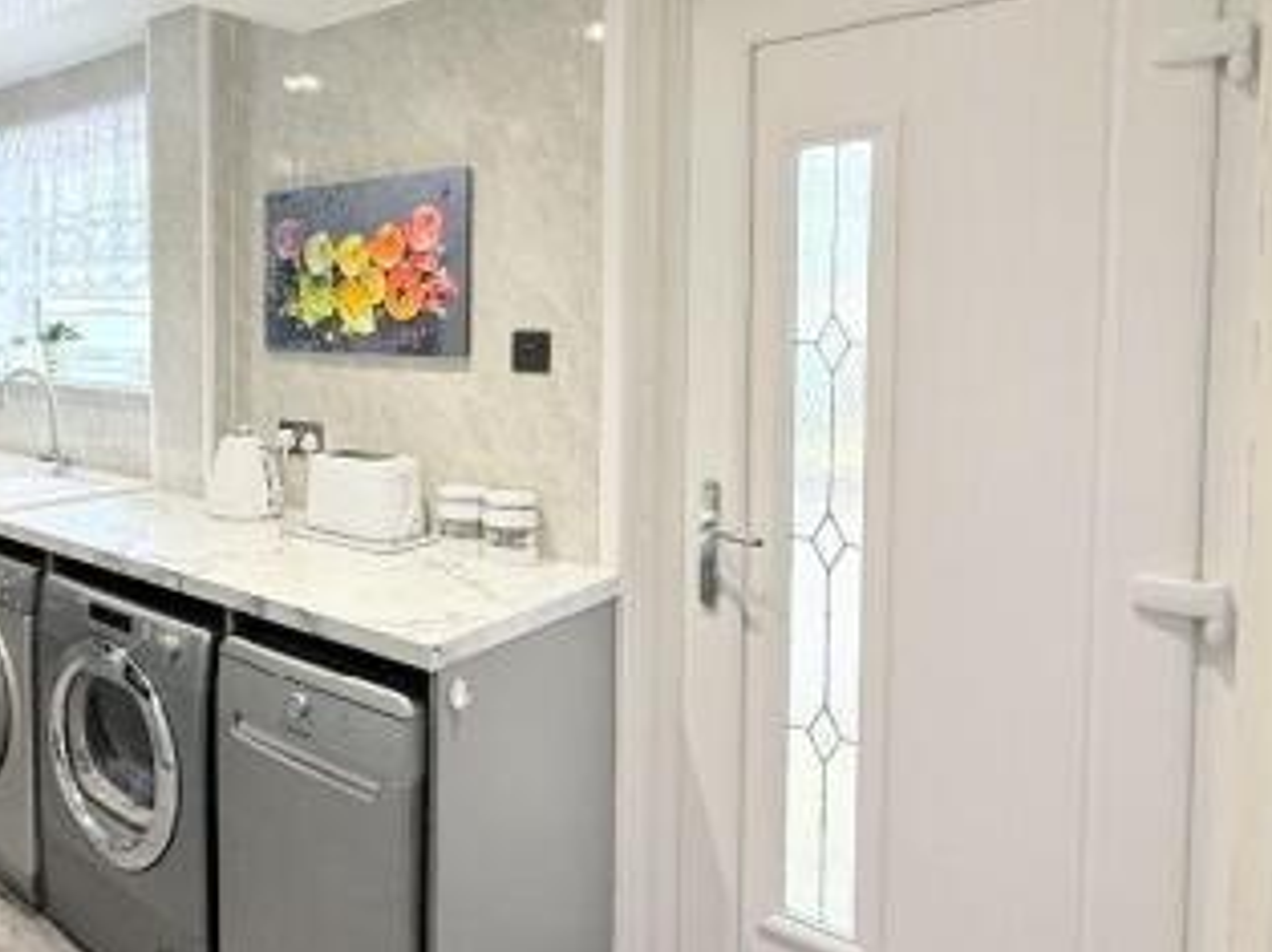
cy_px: 363
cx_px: 233
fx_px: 955
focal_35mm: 26
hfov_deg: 61.1
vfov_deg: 52.5
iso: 200
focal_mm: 2.22
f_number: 2.2
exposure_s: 1/100
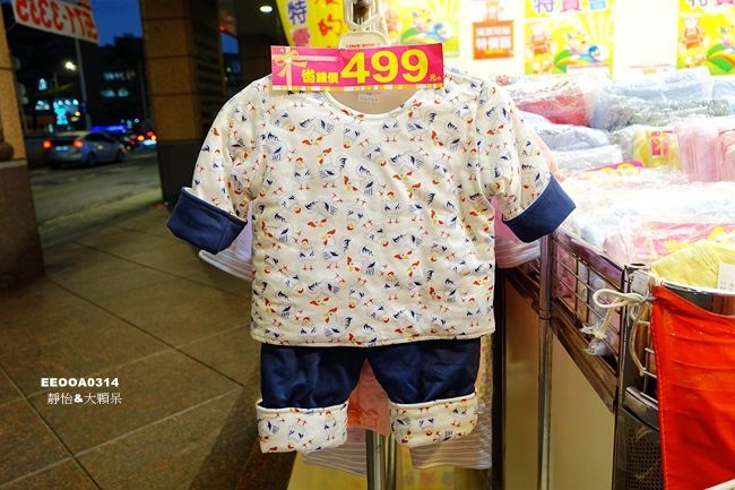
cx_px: 368
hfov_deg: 63.7
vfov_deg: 44.9
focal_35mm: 29
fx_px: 592
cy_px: 245
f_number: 2.5
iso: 250
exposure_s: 1/30
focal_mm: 10.51
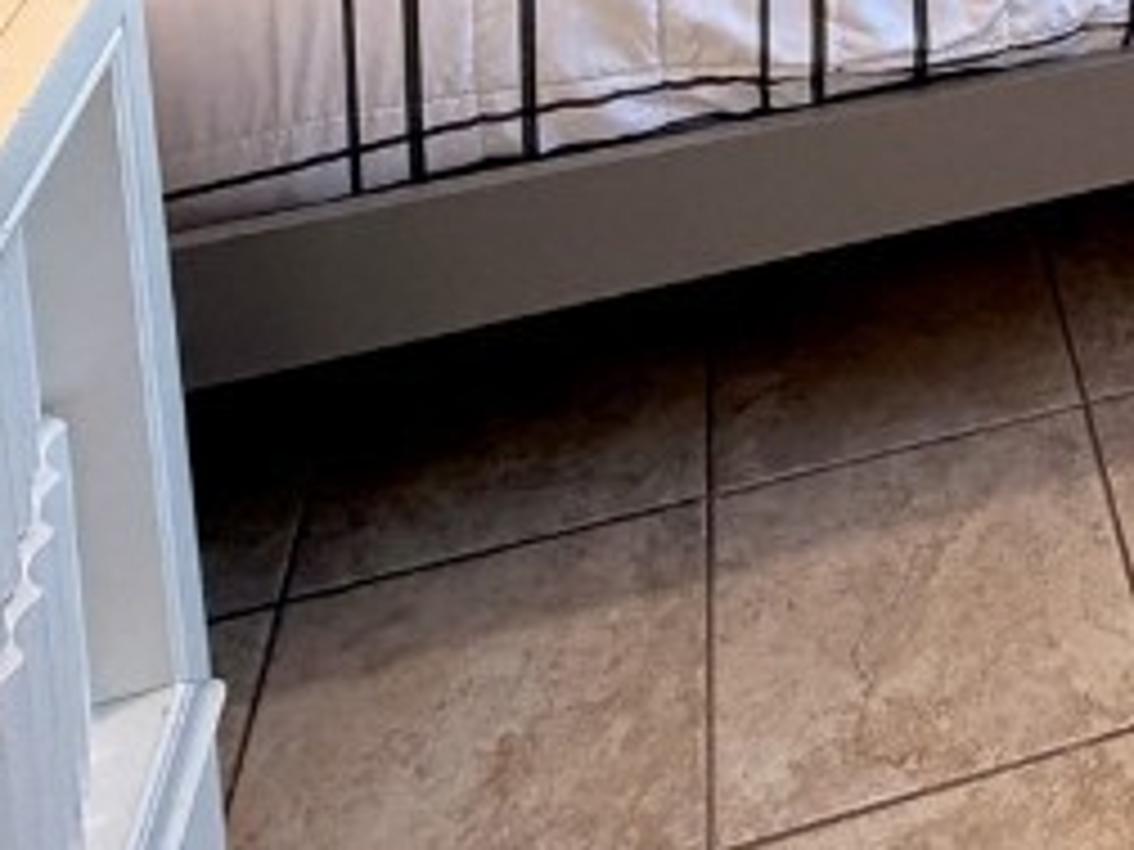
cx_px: 1350
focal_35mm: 57
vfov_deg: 18.5
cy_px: -769
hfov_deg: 29.3
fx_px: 1867
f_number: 2.2
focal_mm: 2.22
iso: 320
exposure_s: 1/120
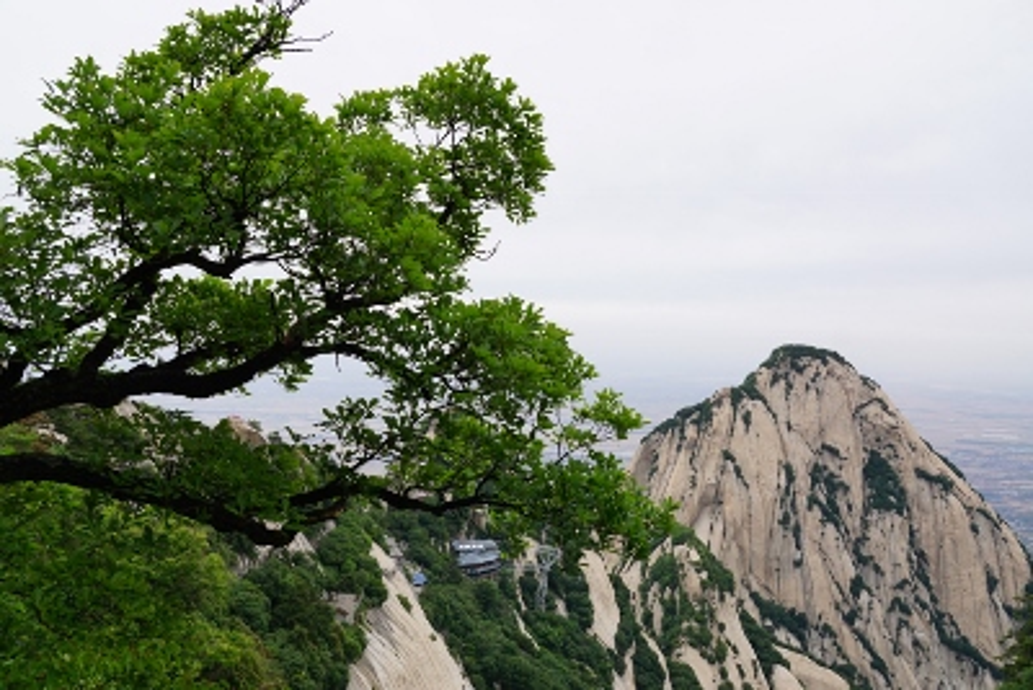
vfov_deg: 40.0
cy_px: 345
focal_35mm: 33
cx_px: 516
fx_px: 947
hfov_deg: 57.2
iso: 100
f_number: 9
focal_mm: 22
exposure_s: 1/125
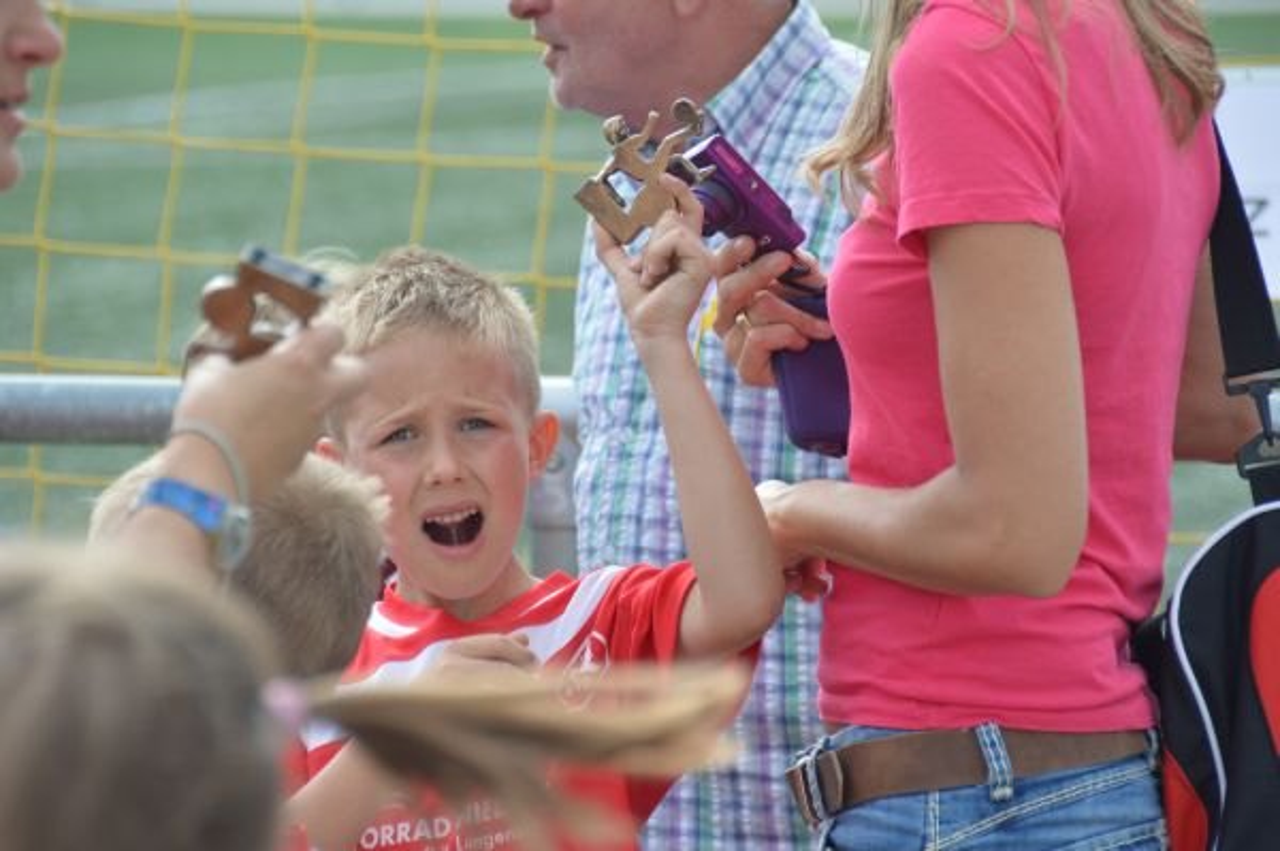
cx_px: 640
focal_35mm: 225
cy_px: 426
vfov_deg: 6.1
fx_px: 7993
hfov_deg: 9.2
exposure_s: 1/500
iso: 320
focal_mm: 150
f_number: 5.6
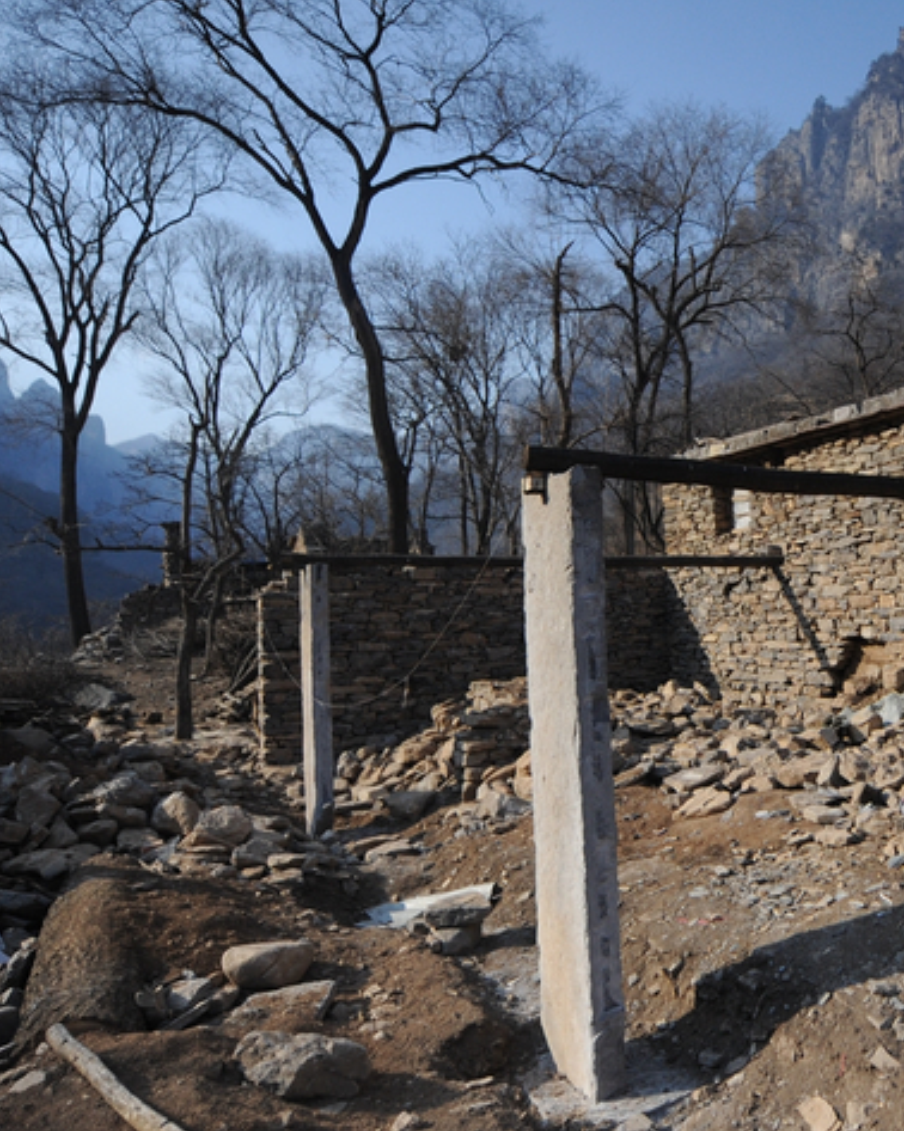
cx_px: 837
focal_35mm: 25
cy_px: 542
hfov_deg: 49.6
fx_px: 837
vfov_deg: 68.1
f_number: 3.2
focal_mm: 14
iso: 800
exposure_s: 1/8000
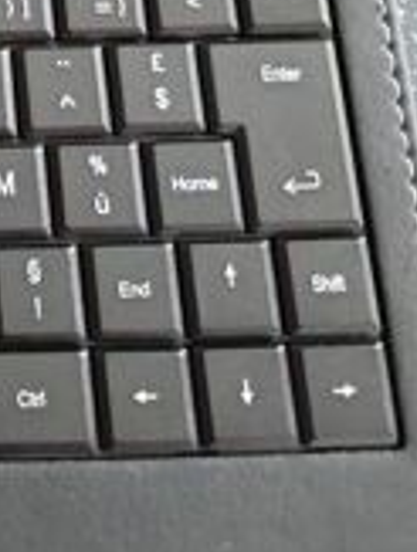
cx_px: -332
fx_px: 1504
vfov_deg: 17.6
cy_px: -379
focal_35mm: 94
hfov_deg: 14.0
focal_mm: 6.14
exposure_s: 1/14.3
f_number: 1.65
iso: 4007
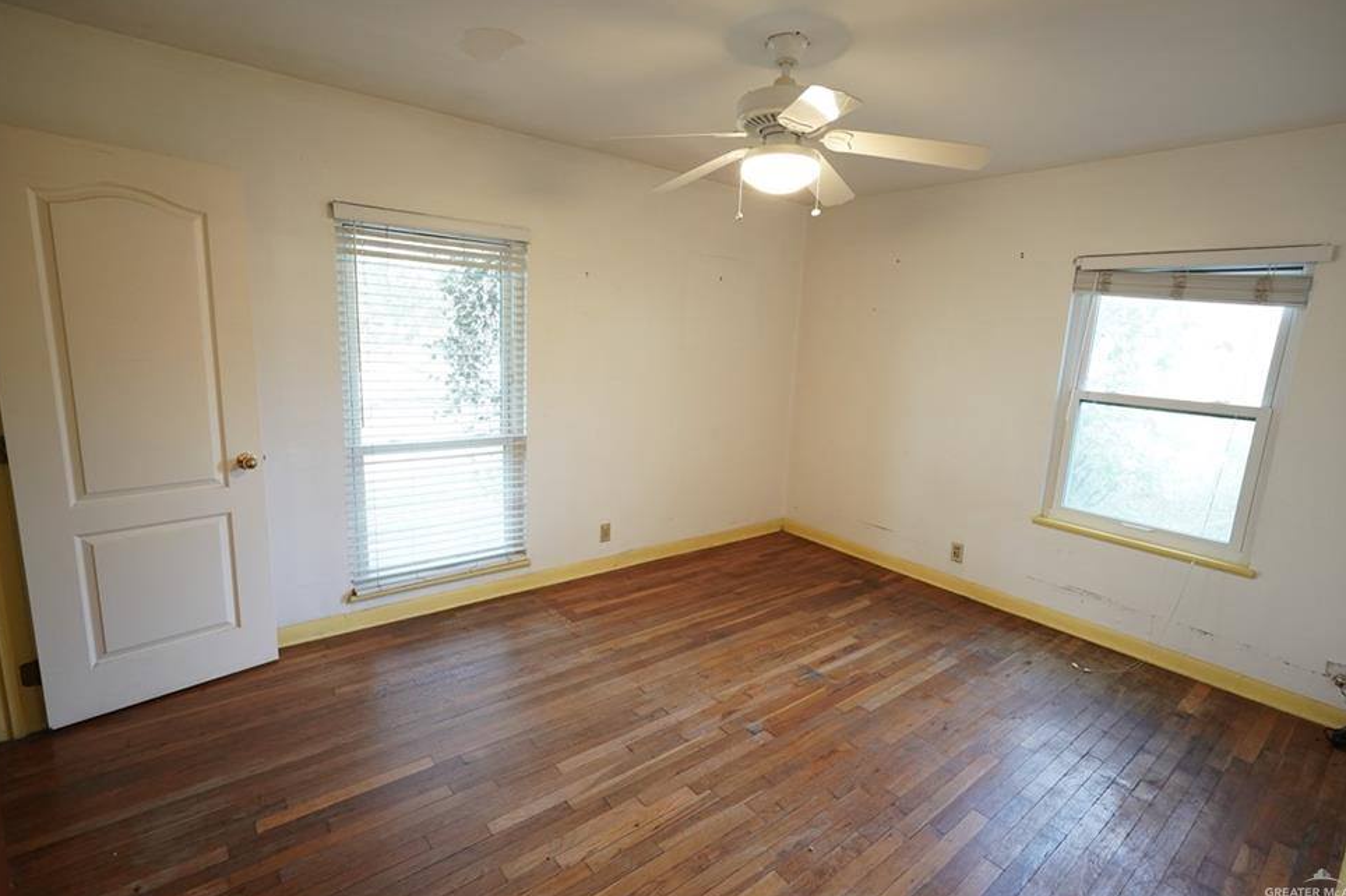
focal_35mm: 18
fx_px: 655
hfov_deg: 91.5
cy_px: 447
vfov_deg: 68.7
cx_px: 677
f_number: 4
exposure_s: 1/30
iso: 1600
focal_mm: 16.5
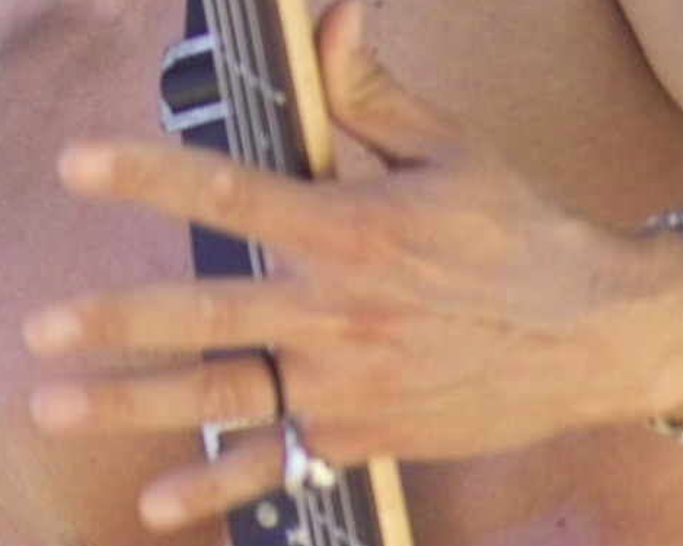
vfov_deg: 1.9
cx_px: 466
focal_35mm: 812
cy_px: 833
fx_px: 16410
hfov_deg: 2.4
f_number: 4
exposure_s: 1/180
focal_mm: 105
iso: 200
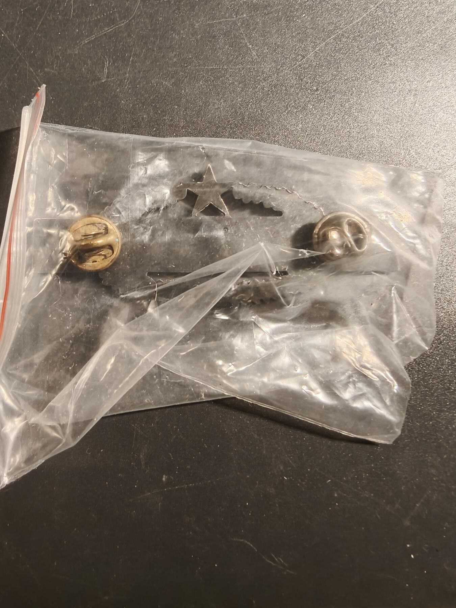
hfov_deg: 58.9
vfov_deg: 73.9
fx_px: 404
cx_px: 228
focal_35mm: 23
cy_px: 304
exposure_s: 1/50
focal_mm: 2.32
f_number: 2
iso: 250
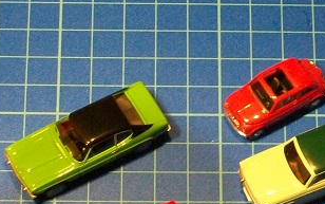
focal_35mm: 208
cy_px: 248
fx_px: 1844
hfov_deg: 10.0
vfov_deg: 6.3
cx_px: 300
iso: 160
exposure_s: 1/40
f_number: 4.3
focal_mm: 14.3
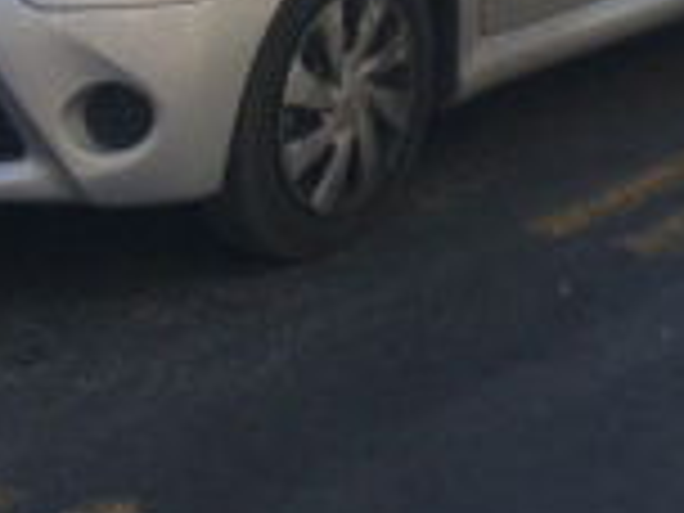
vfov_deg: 10.2
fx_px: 2747
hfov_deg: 14.1
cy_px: -360
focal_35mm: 139
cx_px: 590
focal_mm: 4.12
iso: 50
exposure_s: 1/669
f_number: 2.4
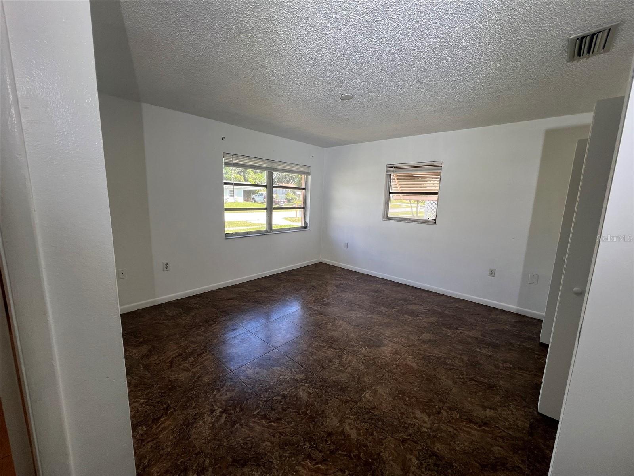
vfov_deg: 89.9
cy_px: 238
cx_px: 317
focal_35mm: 13
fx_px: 238
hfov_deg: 106.2
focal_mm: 1.57
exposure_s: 1/120
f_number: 1.8
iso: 40
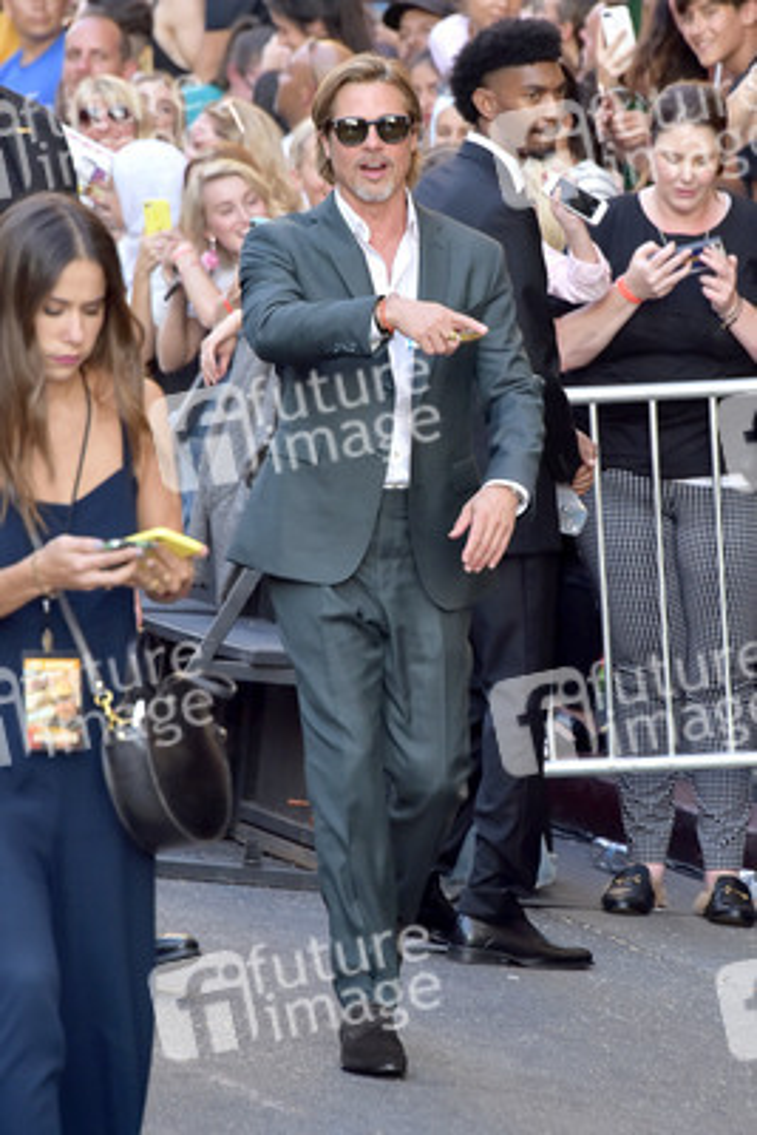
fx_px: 7878
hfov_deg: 5.5
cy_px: 568
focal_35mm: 250
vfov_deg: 8.2
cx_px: 378
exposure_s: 1/250
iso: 1600
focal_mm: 250
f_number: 7.1
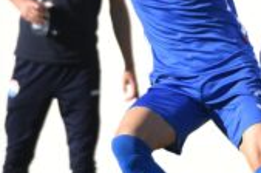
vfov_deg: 1.2
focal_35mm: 1137
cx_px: 317
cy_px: 73
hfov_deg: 1.8
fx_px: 8228
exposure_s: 1/2000
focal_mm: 400
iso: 400
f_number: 5
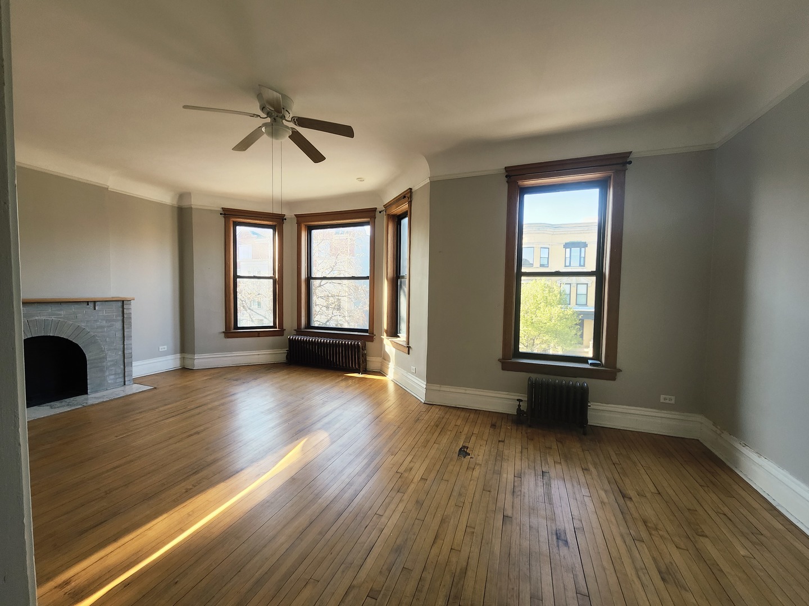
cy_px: 303
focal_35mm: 13
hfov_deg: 106.2
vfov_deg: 89.9
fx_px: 304
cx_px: 404
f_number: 2.2
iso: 100
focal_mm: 1.74
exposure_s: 1/60
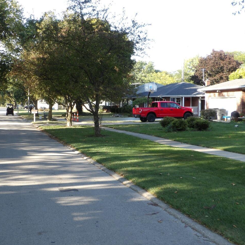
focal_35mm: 50
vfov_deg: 34.0
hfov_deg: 33.7
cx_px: 81
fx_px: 400
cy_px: 123
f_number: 4.9
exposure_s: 1/67
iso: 100
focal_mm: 7.6
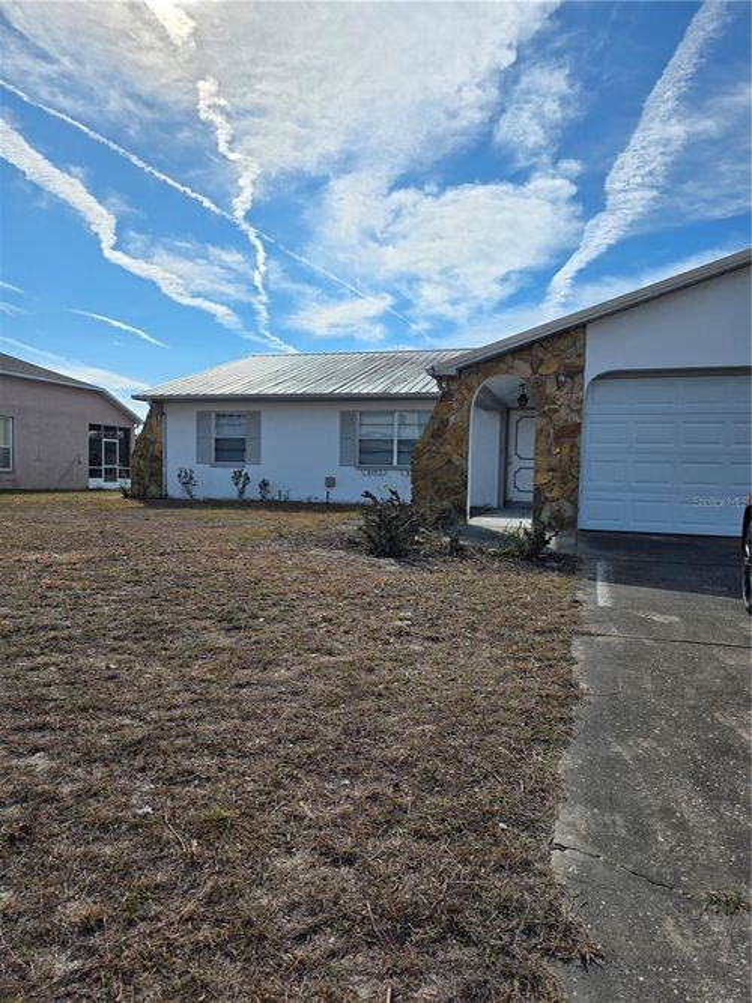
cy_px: 502
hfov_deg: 58.9
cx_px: 376
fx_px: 666
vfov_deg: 73.9
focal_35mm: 23
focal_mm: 6.3
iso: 40
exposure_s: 1/7944
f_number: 1.7
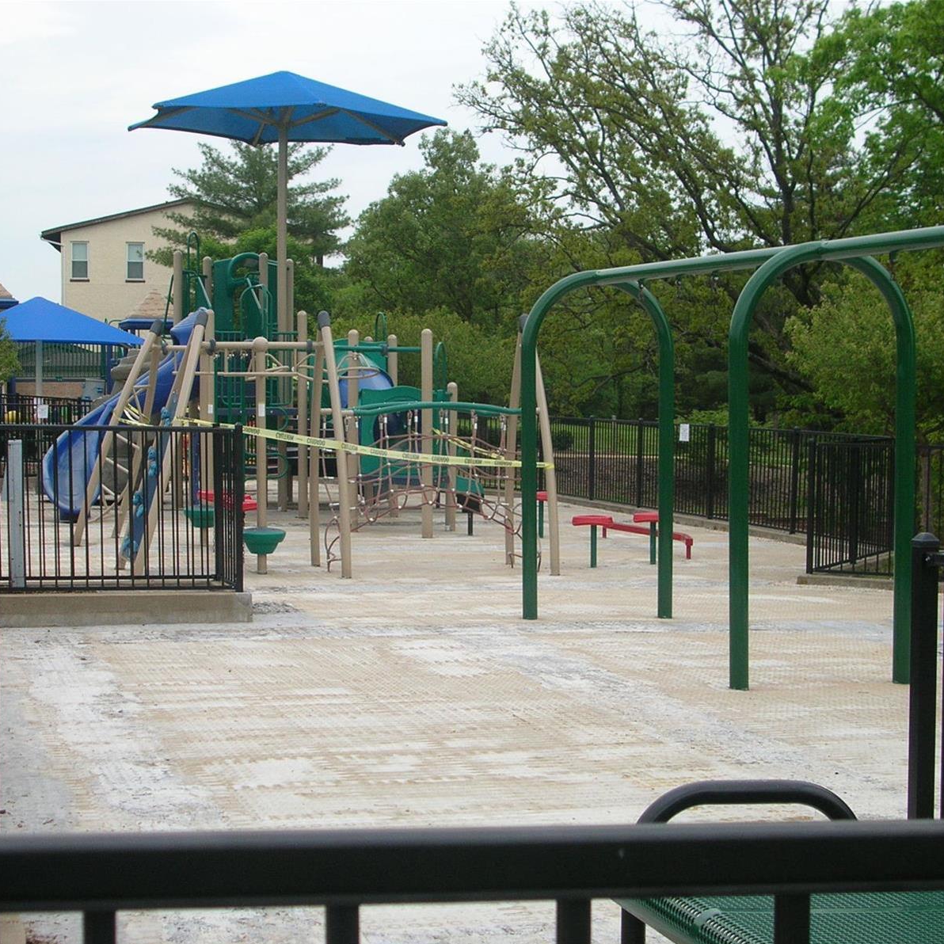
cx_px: 428
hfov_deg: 26.9
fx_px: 1975
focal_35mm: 64
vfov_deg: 26.9
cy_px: 473
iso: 50
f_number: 3.4
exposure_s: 1/596
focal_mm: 9.1
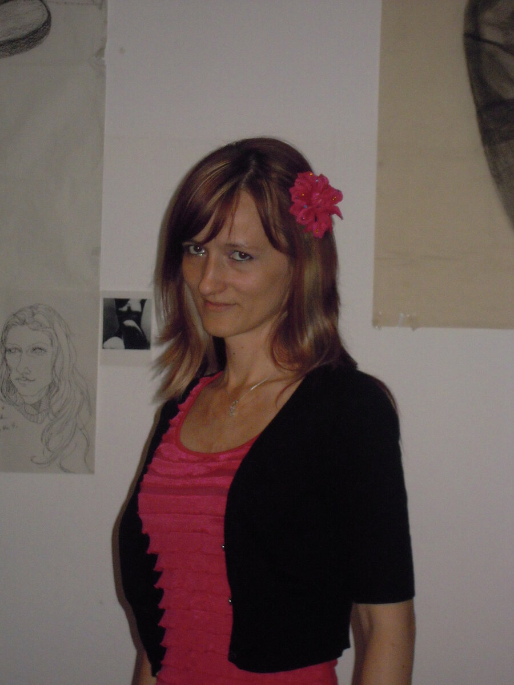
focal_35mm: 113
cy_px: 342
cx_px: 257
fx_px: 2237
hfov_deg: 13.1
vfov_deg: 17.4
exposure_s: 1/60
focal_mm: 20.3
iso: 560
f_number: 5.9
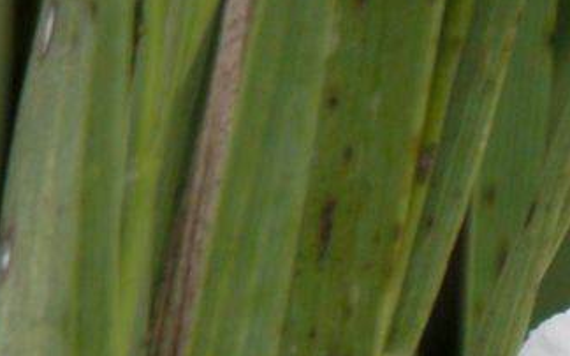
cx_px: 825
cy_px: 938
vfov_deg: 1.1
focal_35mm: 1174
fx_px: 18225
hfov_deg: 1.8
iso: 100
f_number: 4.2
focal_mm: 71.2
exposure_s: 1/459
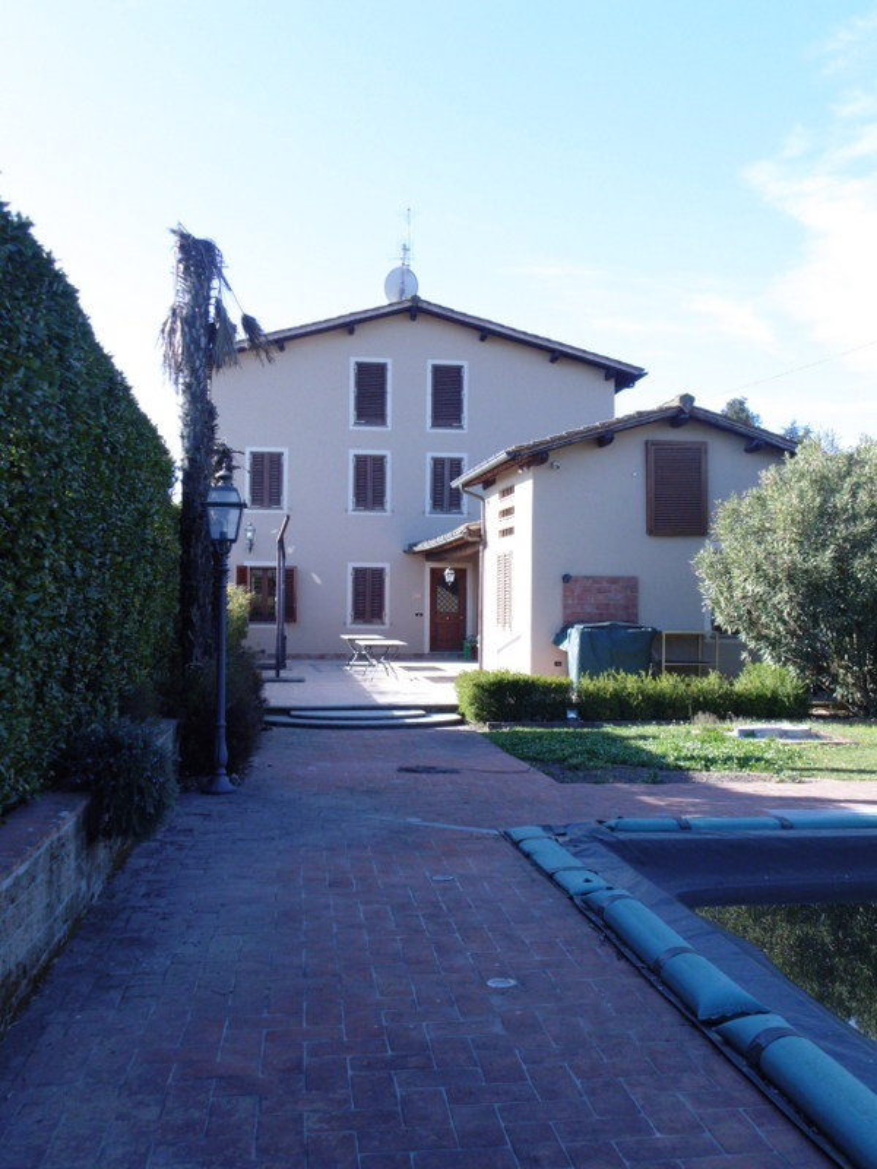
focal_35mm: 35
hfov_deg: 40.7
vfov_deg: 52.6
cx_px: 438
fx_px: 1182
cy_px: 584
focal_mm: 6.4
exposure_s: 1/500
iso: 100
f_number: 3.5
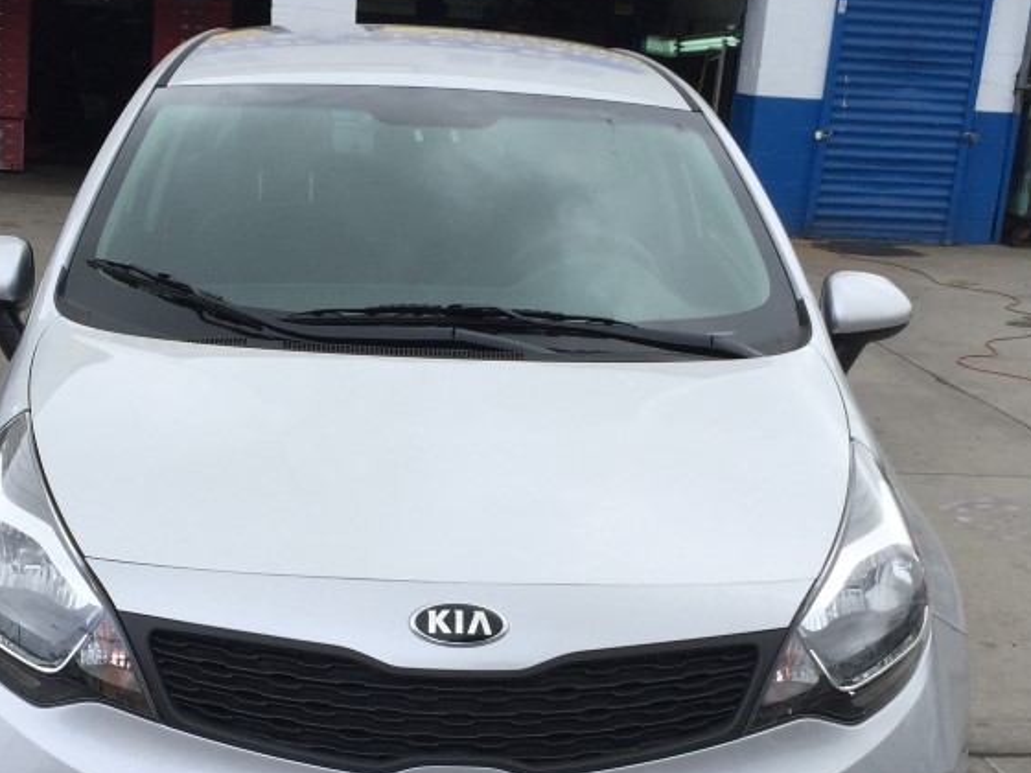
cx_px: 438
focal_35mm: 53
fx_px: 1579
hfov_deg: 36.1
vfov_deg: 27.1
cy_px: 591
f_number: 2.2
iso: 32
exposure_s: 1/1068
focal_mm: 4.15
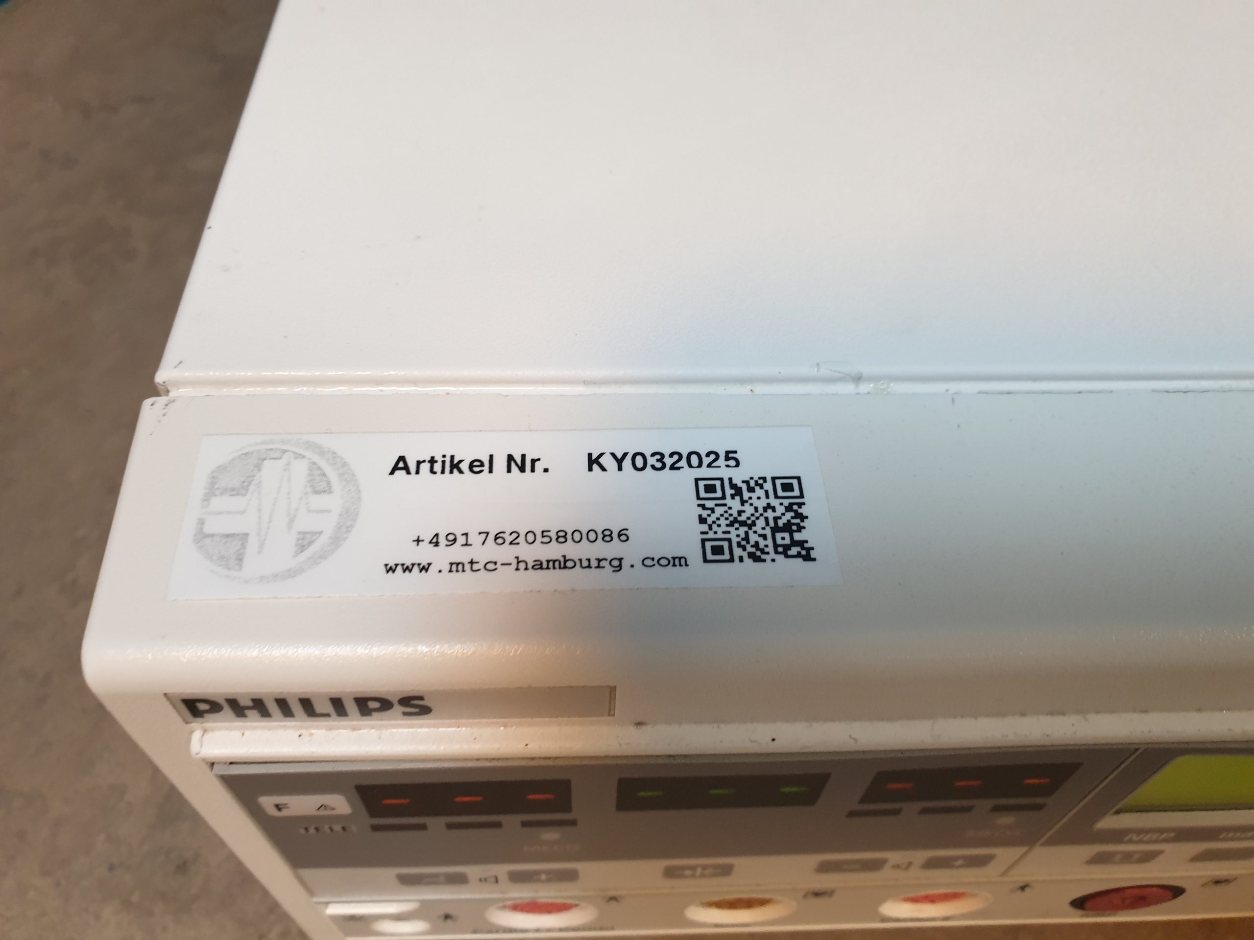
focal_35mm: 26
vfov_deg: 53.1
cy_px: 470
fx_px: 942
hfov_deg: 67.3
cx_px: 627
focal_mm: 4.3
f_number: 2.4
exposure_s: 1/50
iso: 200
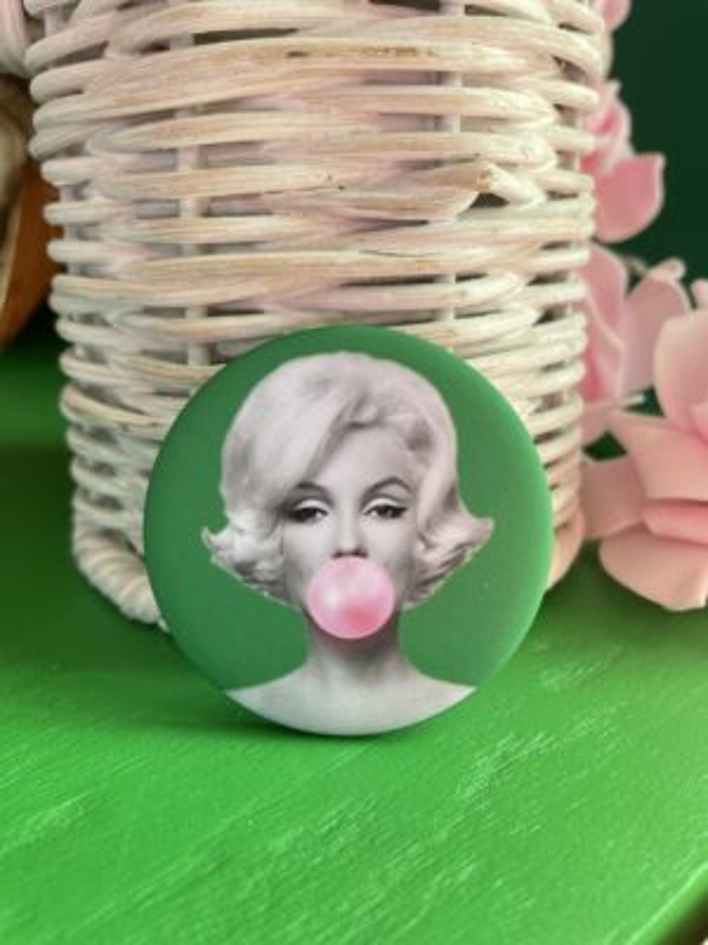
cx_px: 354
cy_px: 472
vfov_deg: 67.3
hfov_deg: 53.1
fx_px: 709
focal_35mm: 26
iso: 64
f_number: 1.6
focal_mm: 4.2
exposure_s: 1/121
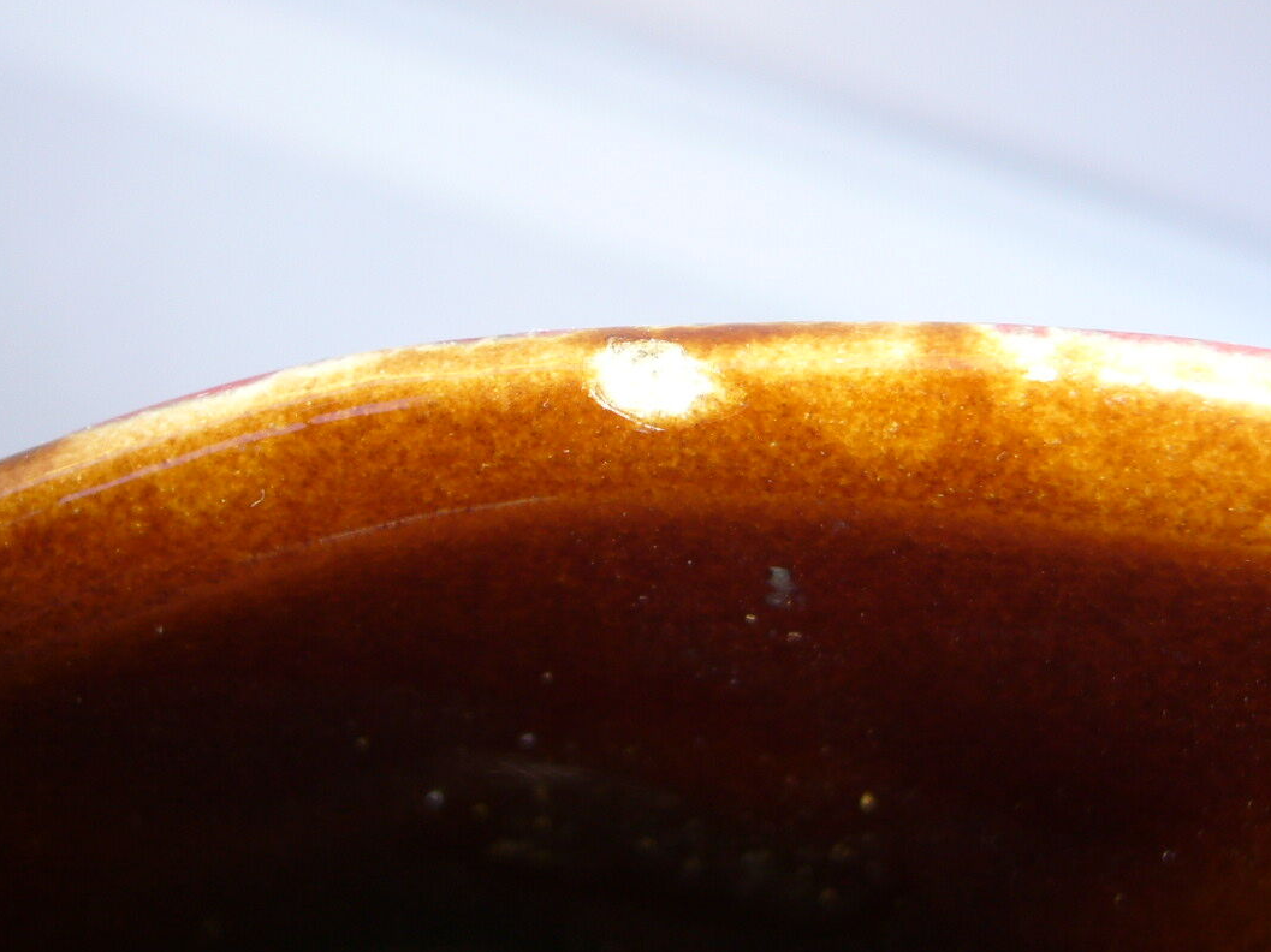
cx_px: 688
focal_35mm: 53
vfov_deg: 27.5
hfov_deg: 36.2
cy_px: 392
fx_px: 1945
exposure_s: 1/60
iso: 80
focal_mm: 5.8
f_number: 2.8
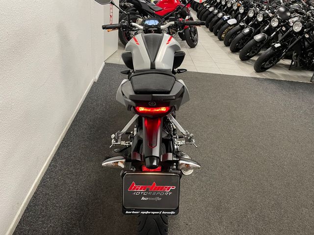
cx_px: 157
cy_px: 118
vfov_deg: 53.1
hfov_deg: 67.3
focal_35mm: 26
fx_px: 236
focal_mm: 4.2
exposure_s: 1/50
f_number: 1.6
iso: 160
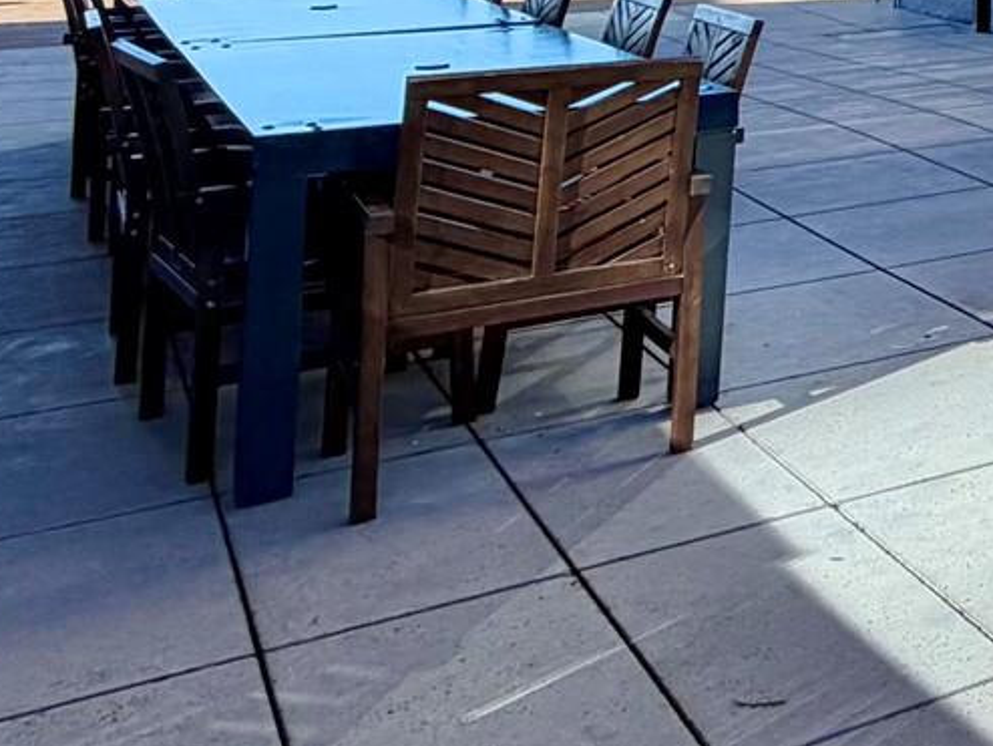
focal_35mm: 58
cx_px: 1610
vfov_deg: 22.2
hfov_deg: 23.7
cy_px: -269
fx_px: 1665
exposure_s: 1/502
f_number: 2.2
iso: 64
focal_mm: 2.22
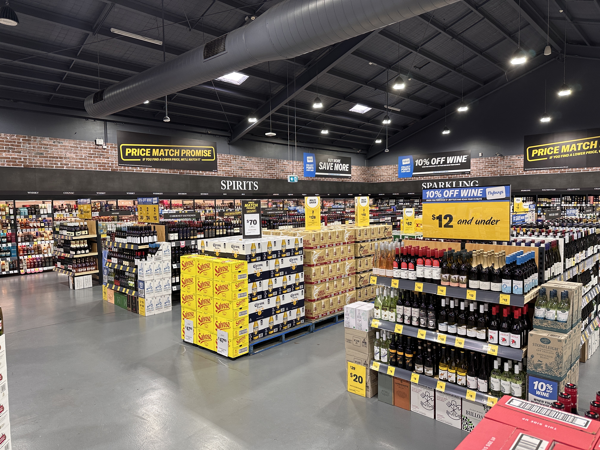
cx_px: 300
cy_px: 225
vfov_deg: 56.8
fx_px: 416
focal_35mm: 24
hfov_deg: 71.6
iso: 160
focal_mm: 6.86
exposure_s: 1/100
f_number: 1.78
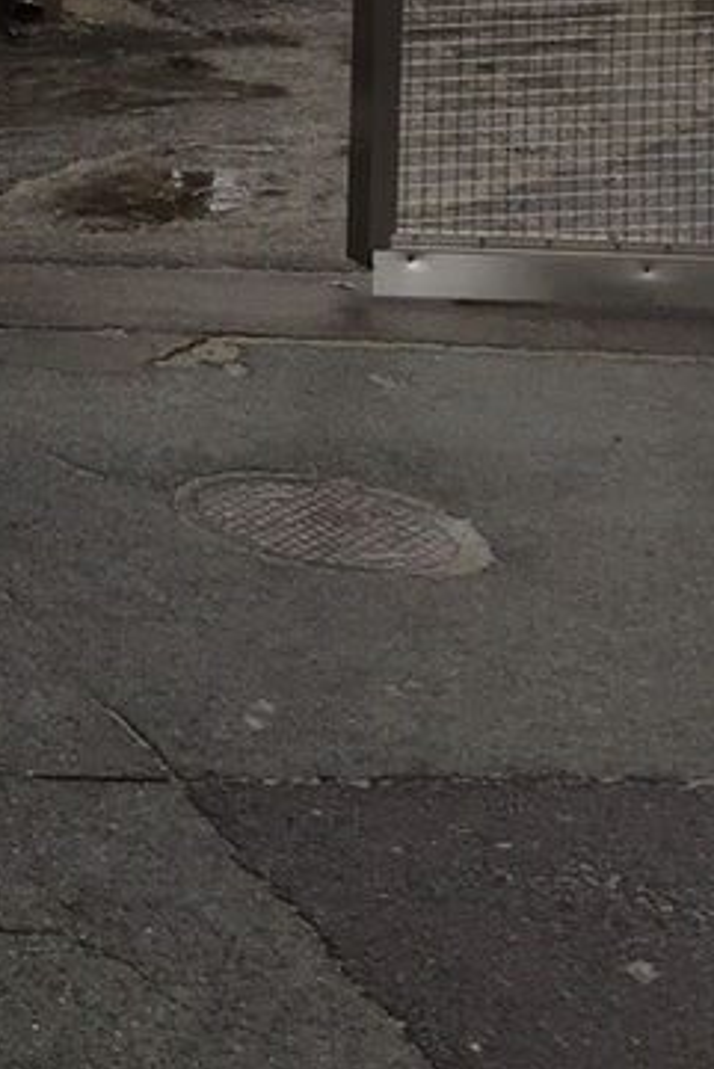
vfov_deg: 18.4
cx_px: -678
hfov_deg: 11.6
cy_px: -107
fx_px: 3180
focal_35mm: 107
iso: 32
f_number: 2.2
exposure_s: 1/121
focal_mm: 4.15
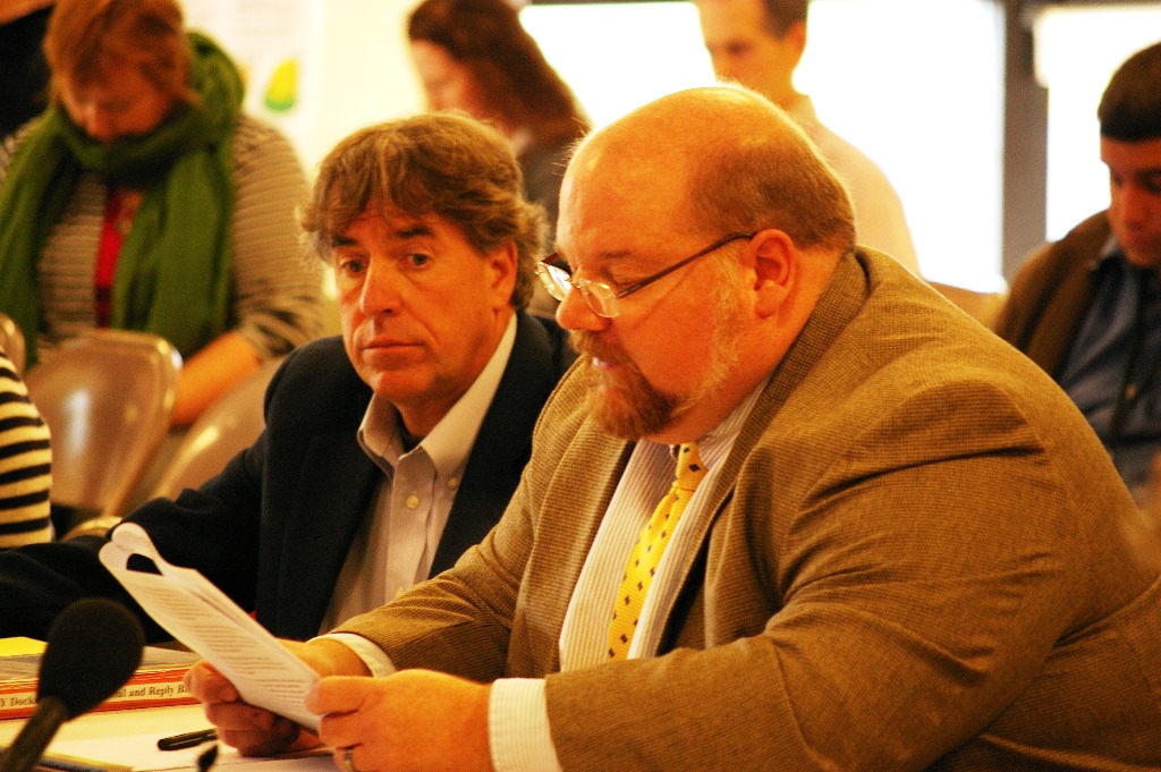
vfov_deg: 5.7
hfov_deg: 8.6
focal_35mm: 240
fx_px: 7734
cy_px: 386
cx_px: 580
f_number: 5.6
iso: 800
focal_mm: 160
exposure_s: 1/25
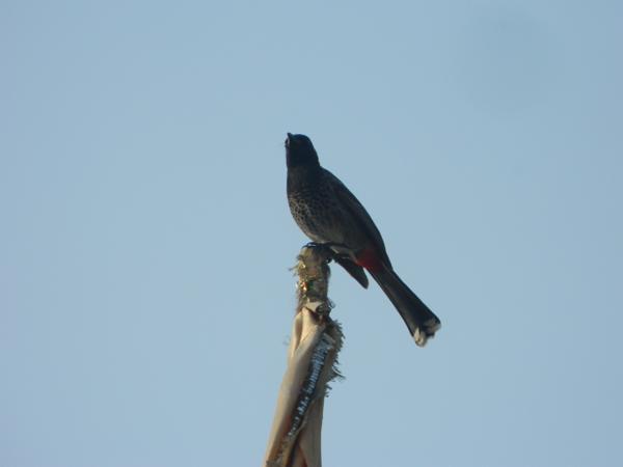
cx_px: 312
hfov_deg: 3.8
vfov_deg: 2.8
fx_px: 9449
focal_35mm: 525
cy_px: 234
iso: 80
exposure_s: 1/500
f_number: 5.8
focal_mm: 94.5
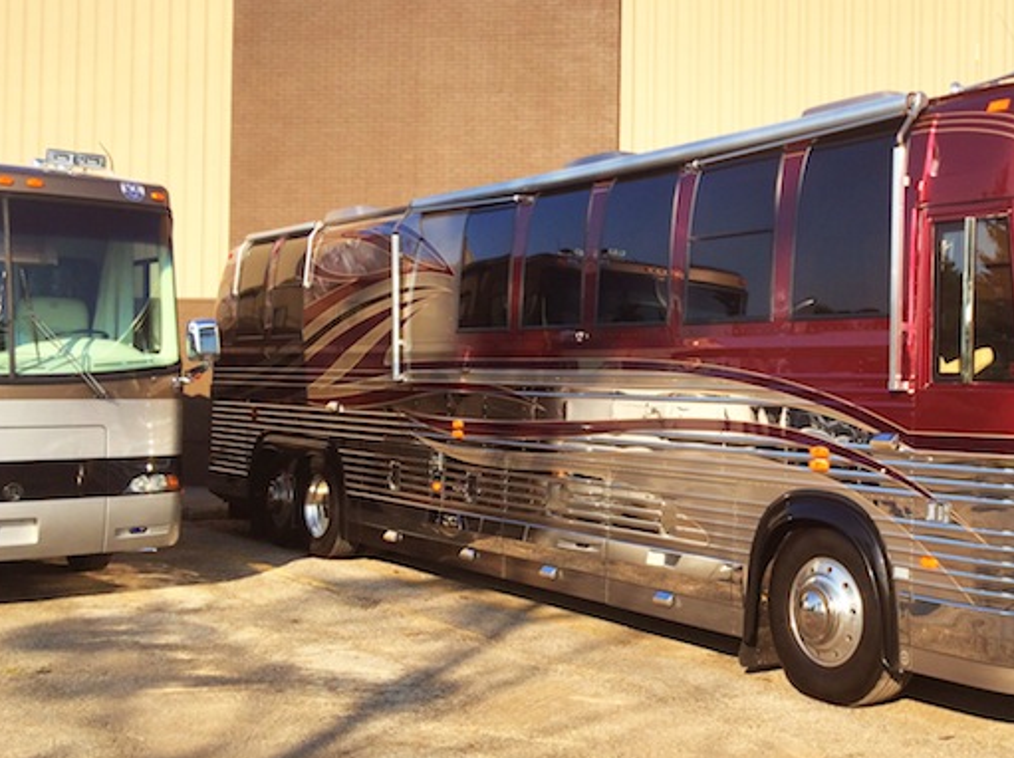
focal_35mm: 47
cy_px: 367
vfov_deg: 30.8
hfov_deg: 39.5
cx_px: 748
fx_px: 1375
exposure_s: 1/3731
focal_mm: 4.12
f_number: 2.2
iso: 32
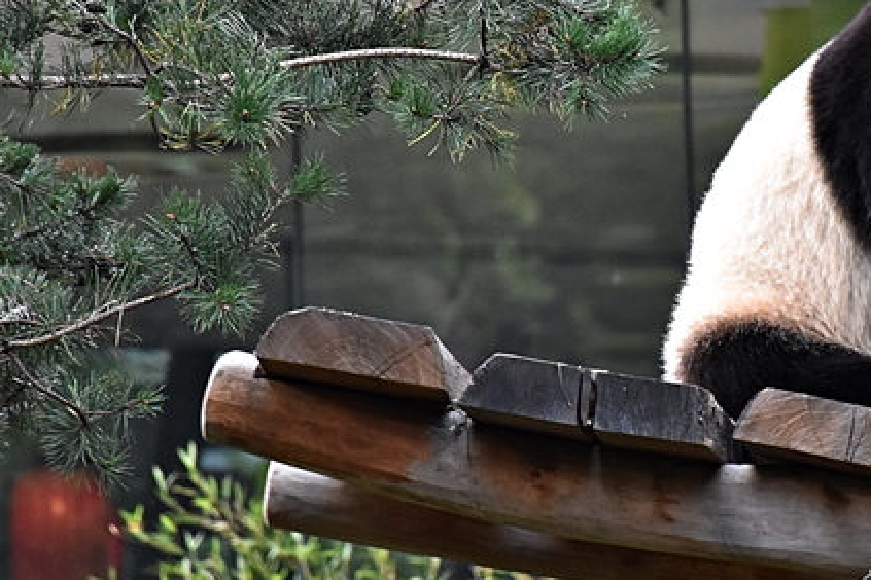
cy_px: 201
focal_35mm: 508
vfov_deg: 2.7
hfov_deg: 4.1
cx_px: 768
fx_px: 12290
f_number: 5.6
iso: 2000
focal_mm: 140
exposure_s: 1/500
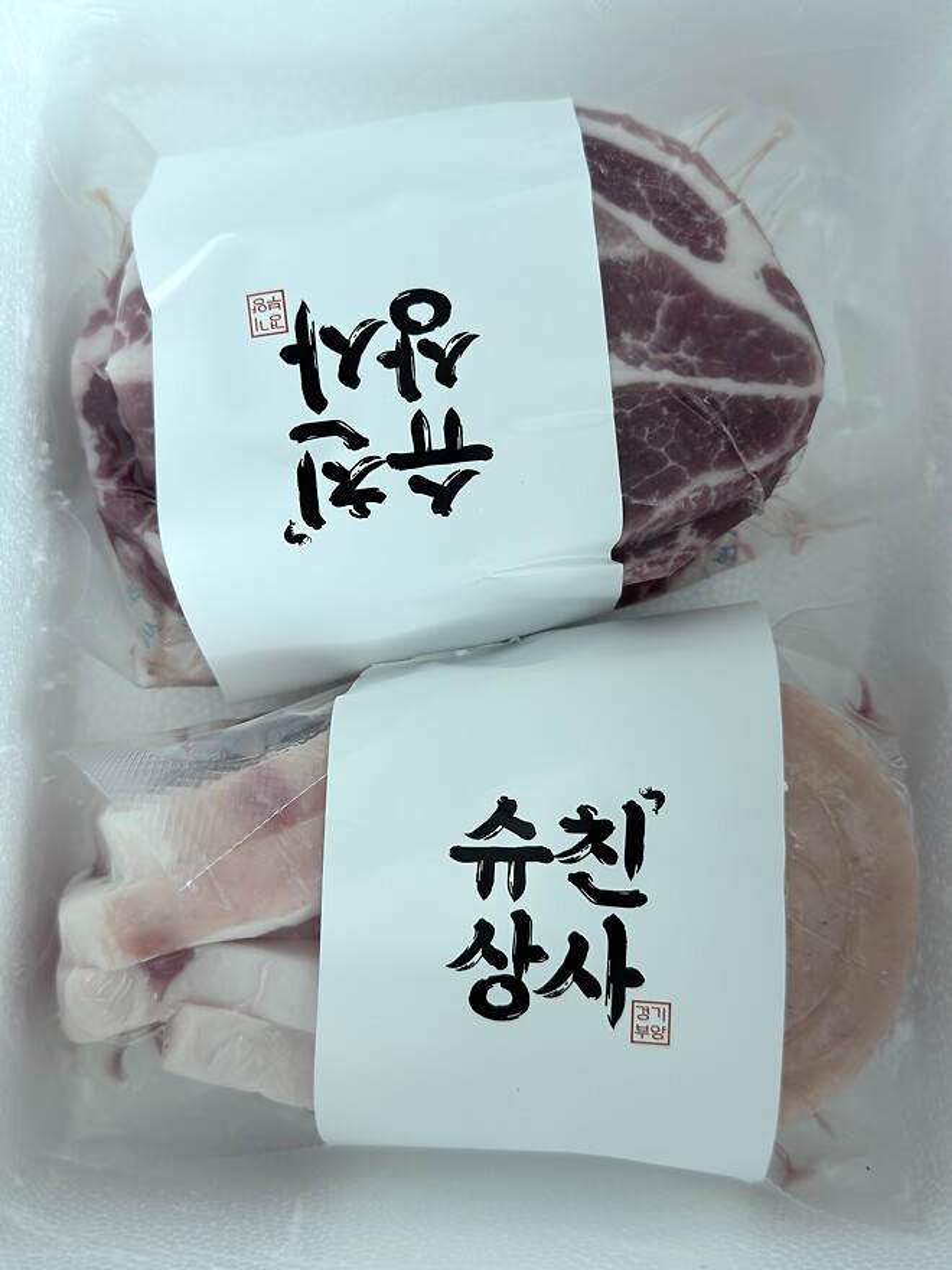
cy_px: 635
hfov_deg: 40.7
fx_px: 1283
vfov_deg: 52.6
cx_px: 476
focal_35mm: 35
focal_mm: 6.76
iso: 80
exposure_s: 1/60
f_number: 1.78
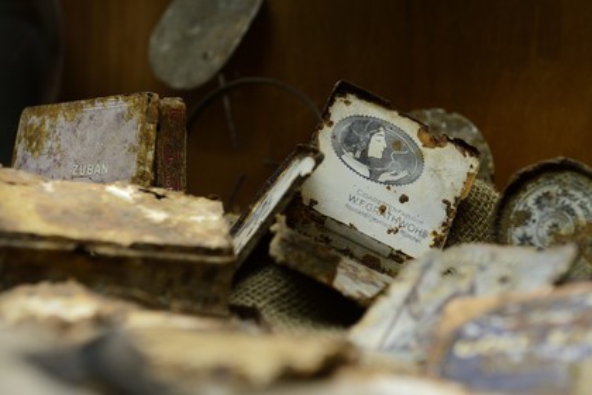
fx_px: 1151
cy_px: 198
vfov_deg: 19.5
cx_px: 296
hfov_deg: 28.8
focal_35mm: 70
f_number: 5.6
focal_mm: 70
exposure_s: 1/30
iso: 800
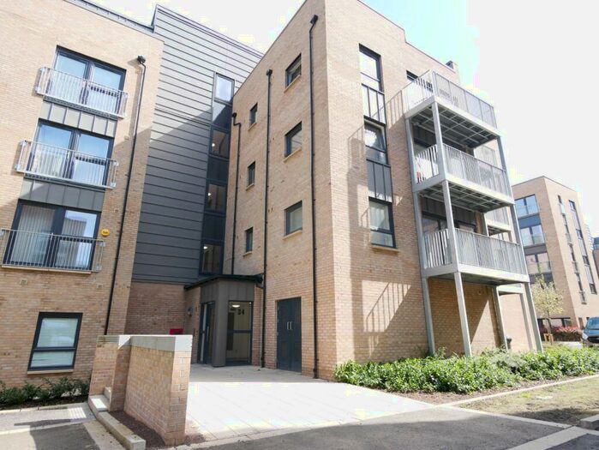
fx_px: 346
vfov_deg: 66.0
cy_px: 225
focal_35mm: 20
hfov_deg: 81.7
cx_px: 300
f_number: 5
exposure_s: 1/200
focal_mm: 10
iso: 200
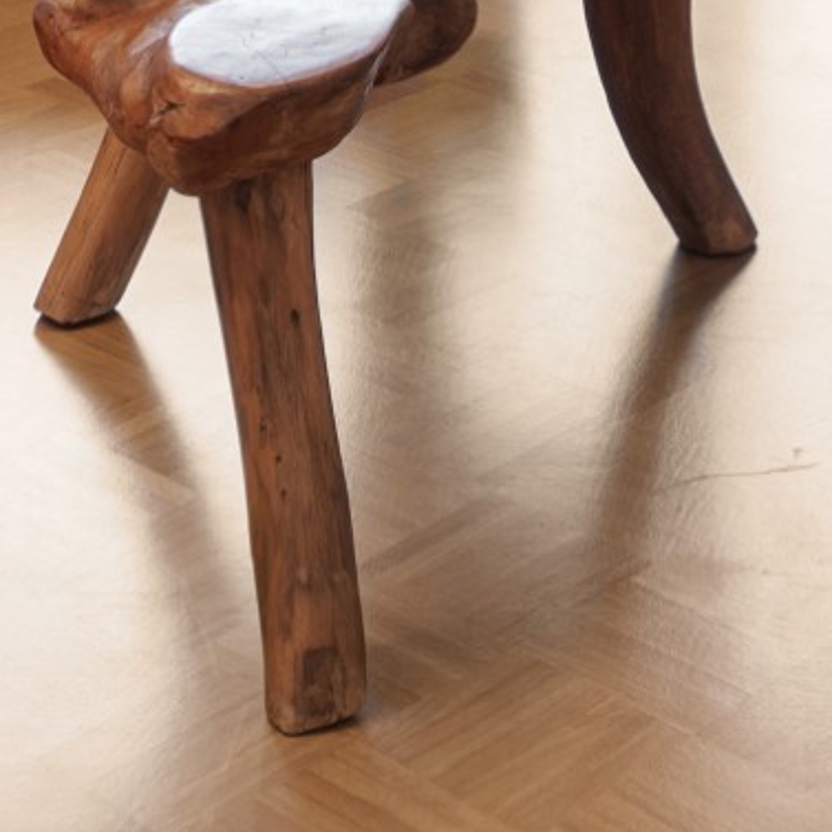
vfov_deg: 13.1
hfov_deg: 15.6
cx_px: 514
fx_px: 3029
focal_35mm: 111
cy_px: -931
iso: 200
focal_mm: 16.5
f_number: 11
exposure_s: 1/2.5
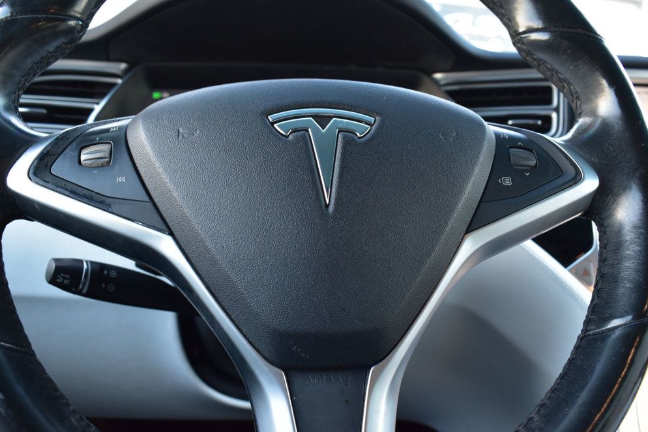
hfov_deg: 55.8
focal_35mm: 34
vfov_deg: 38.9
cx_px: 315
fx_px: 612
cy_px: 219
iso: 900
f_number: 6.3
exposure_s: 1/15
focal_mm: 22
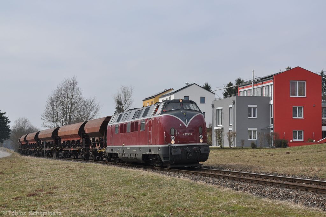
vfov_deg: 21.6
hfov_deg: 31.9
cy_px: 108
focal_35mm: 63
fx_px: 570
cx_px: 163
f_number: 9
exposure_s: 1/500
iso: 200
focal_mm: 42
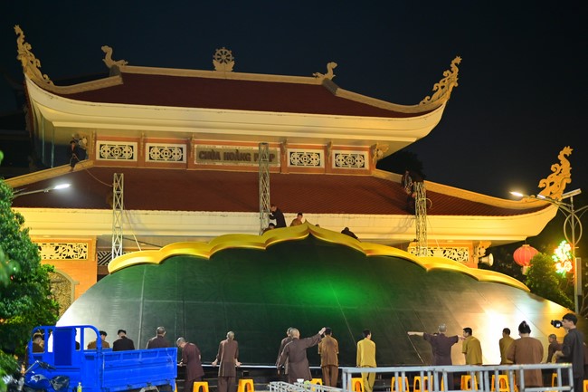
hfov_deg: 39.6
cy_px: 196
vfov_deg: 27.0
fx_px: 816
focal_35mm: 50
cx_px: 294
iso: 1250
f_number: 1.8
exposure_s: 1/100
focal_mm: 50
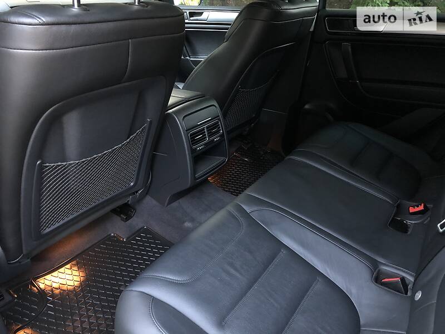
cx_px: 222
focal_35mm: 28
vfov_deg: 49.7
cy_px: 167
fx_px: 360
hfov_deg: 63.4
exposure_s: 1/9
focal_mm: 4
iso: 100
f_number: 1.8
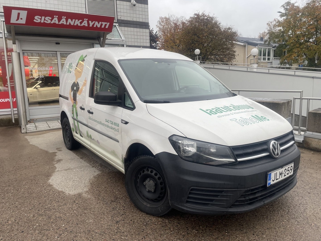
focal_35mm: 26
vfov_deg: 53.1
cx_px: 160
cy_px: 120
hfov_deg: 67.3
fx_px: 241
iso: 64
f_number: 1.6
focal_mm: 4.2
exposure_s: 1/121
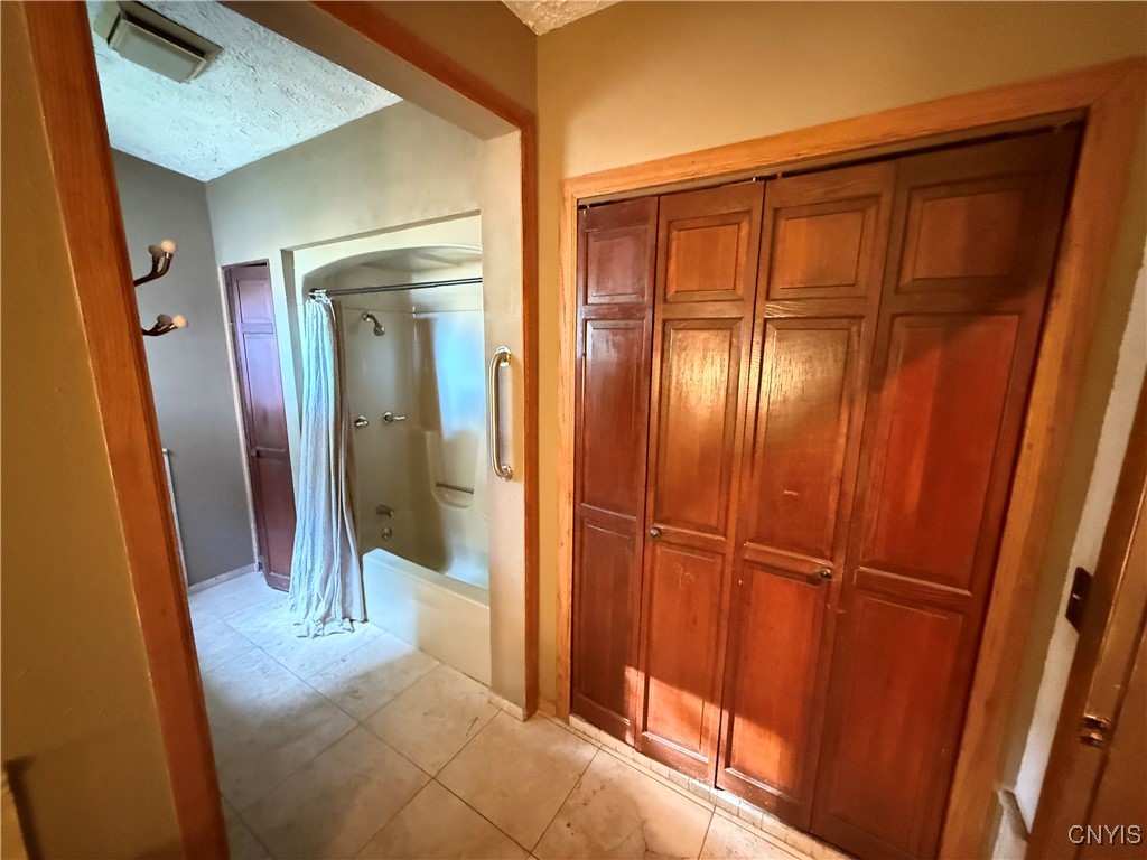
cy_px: 430
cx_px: 574
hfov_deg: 102.1
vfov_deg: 85.7
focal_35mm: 14
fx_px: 464
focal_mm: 2.22
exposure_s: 1/30
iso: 2500
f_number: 2.2
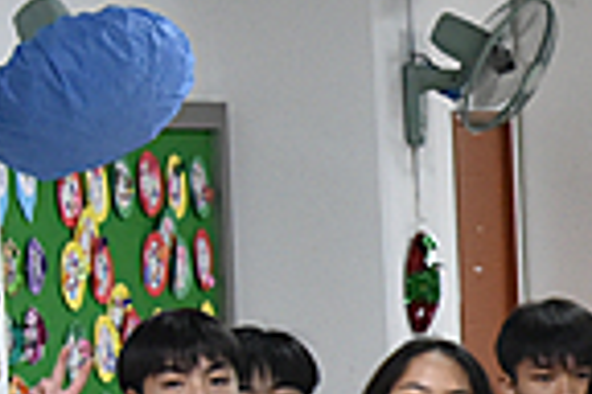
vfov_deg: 5.1
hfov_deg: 7.5
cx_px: 1106
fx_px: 4374
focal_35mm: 266
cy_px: 474
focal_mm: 48
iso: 3200
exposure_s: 1/125
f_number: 5.6
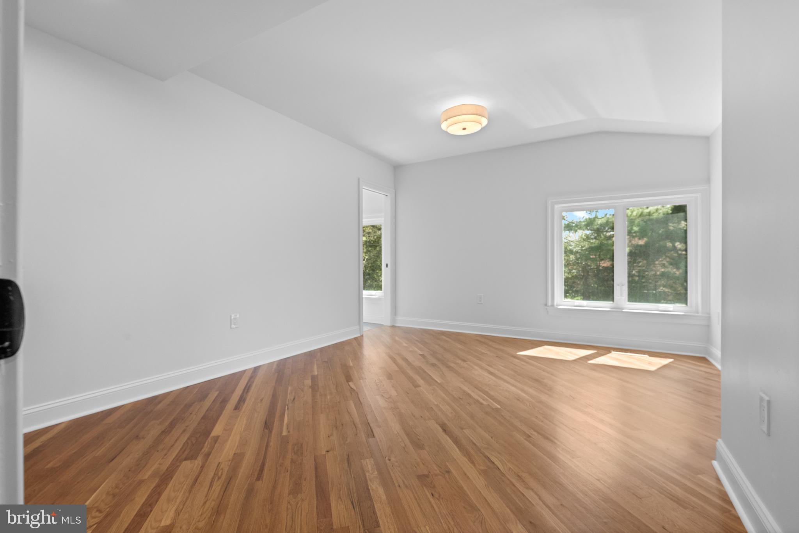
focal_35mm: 16
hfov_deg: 96.7
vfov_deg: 73.7
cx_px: 400
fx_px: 355
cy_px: 266
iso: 640
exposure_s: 1/40
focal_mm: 16
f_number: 8
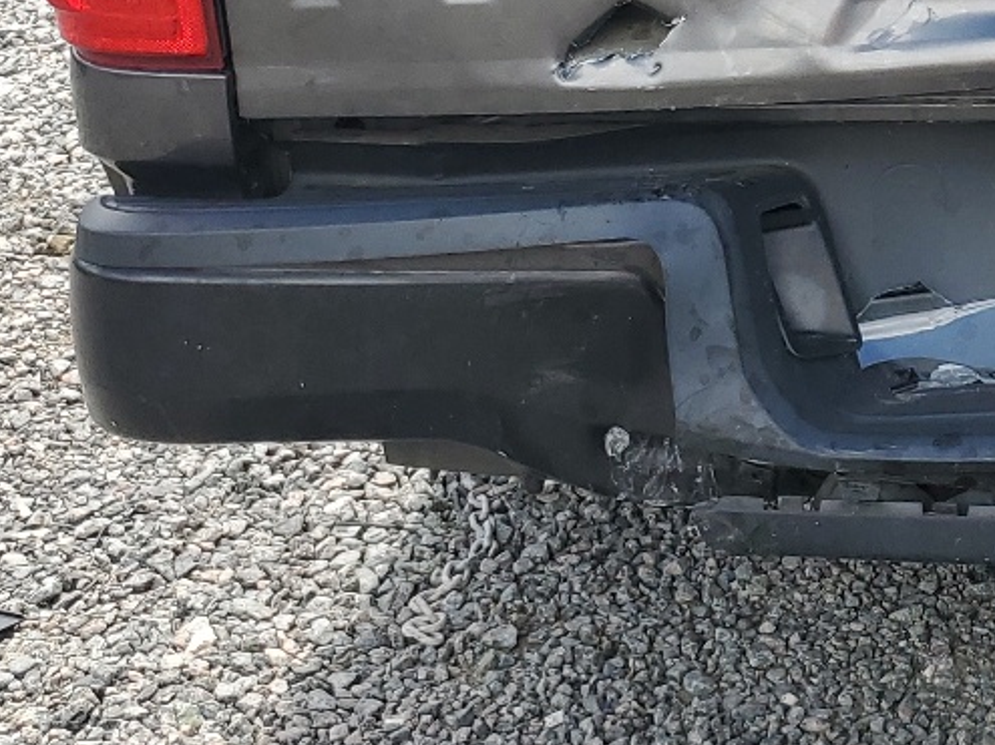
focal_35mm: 84
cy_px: -277
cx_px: 1270
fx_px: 2414
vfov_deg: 16.4
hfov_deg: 21.2
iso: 50
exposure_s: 1/909
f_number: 1.5
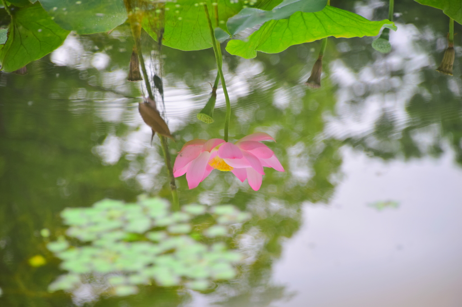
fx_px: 3367
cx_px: 231
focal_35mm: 262
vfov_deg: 5.2
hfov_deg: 7.8
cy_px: 154
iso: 200
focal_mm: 175
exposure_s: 1/160
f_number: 6
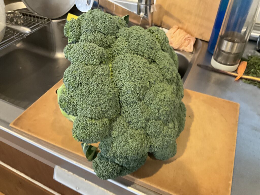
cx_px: 130
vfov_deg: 48.2
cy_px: 98
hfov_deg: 61.7
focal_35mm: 29
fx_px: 218
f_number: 1.8
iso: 320
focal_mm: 3
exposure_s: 1/54
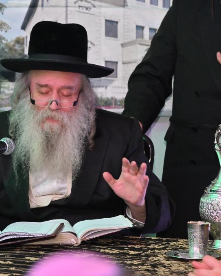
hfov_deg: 6.1
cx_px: 28
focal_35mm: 255
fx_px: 2083
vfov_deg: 7.6
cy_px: 138
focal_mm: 120
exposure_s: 1/125
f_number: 5
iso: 800
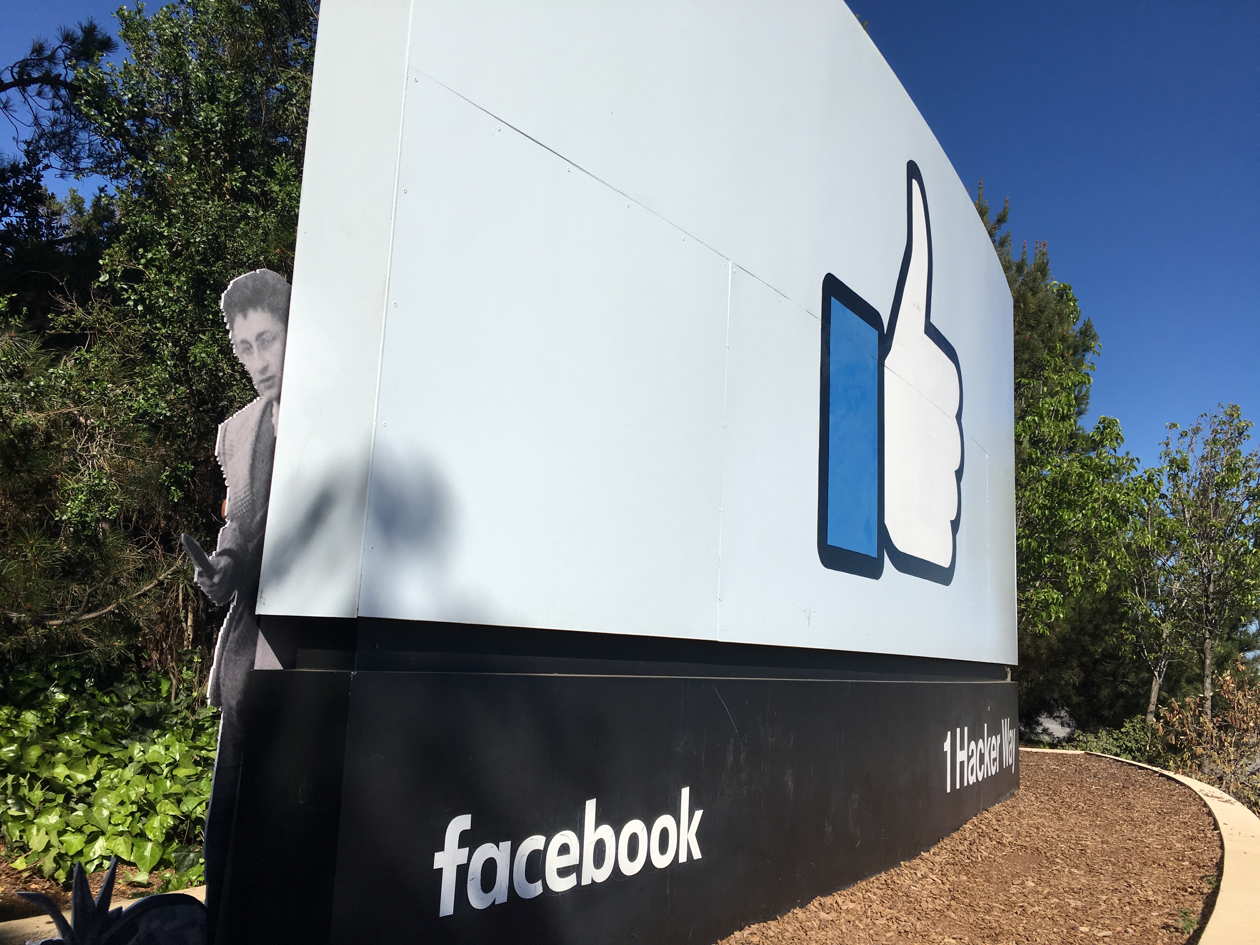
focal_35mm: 29
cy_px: 472
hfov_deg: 61.7
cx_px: 630
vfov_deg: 48.2
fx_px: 1056
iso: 25
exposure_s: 1/2849
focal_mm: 4.15
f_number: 2.2
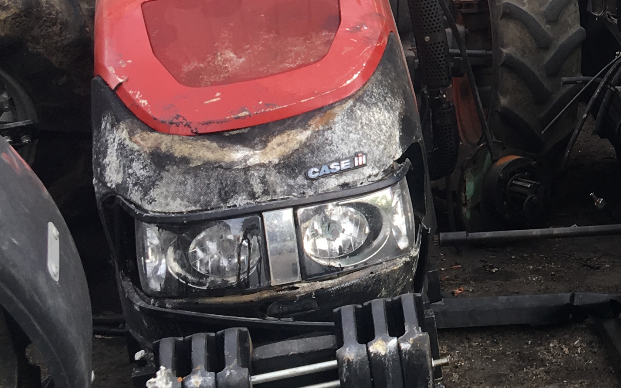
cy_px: 38
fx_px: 1472
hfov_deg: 22.4
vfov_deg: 14.8
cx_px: 696
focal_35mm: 87
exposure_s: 1/121
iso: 25
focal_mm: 4.15
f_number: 2.2
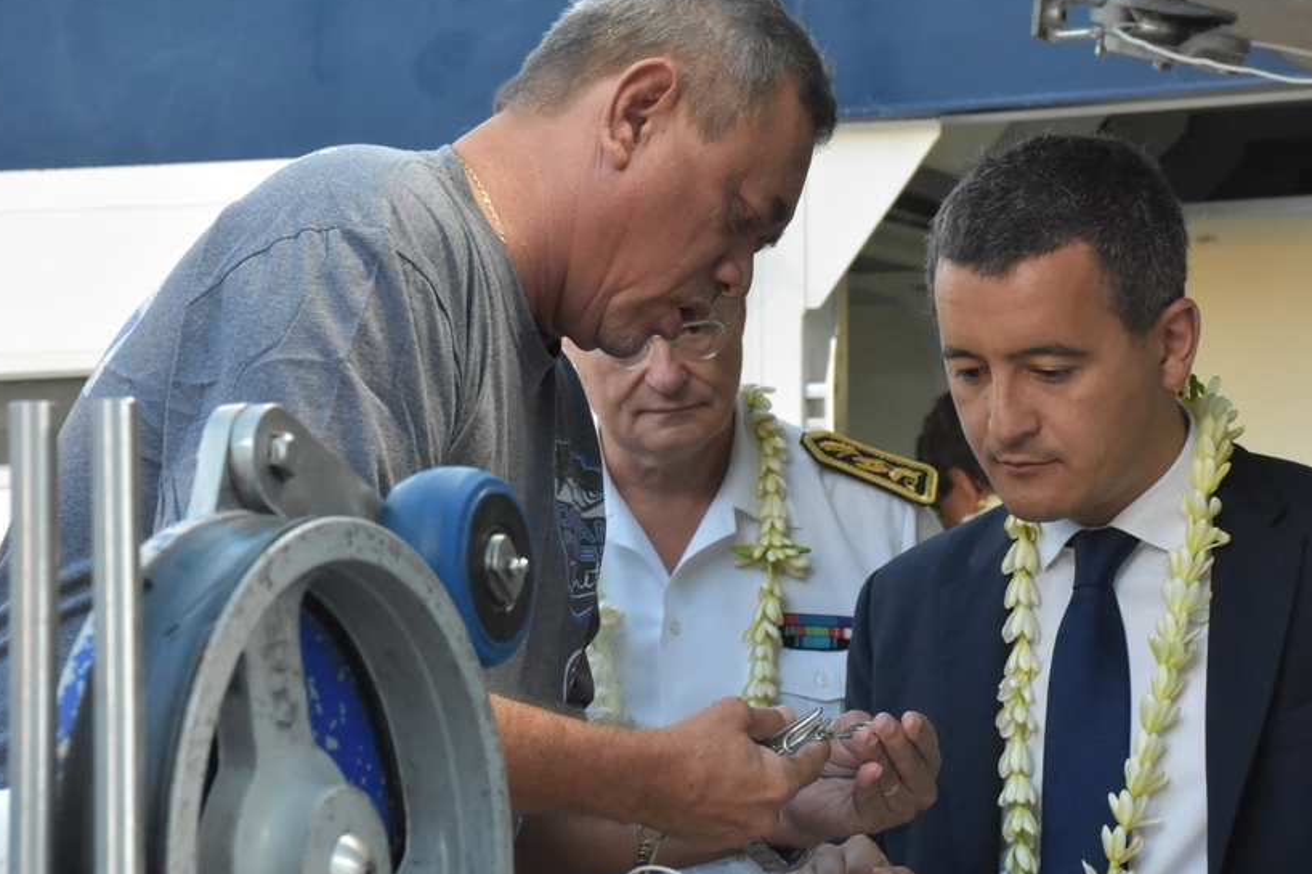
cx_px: 747
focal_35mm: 124
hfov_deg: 16.5
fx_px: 4518
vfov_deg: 11.1
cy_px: 459
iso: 5000
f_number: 10
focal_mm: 66
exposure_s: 1/400
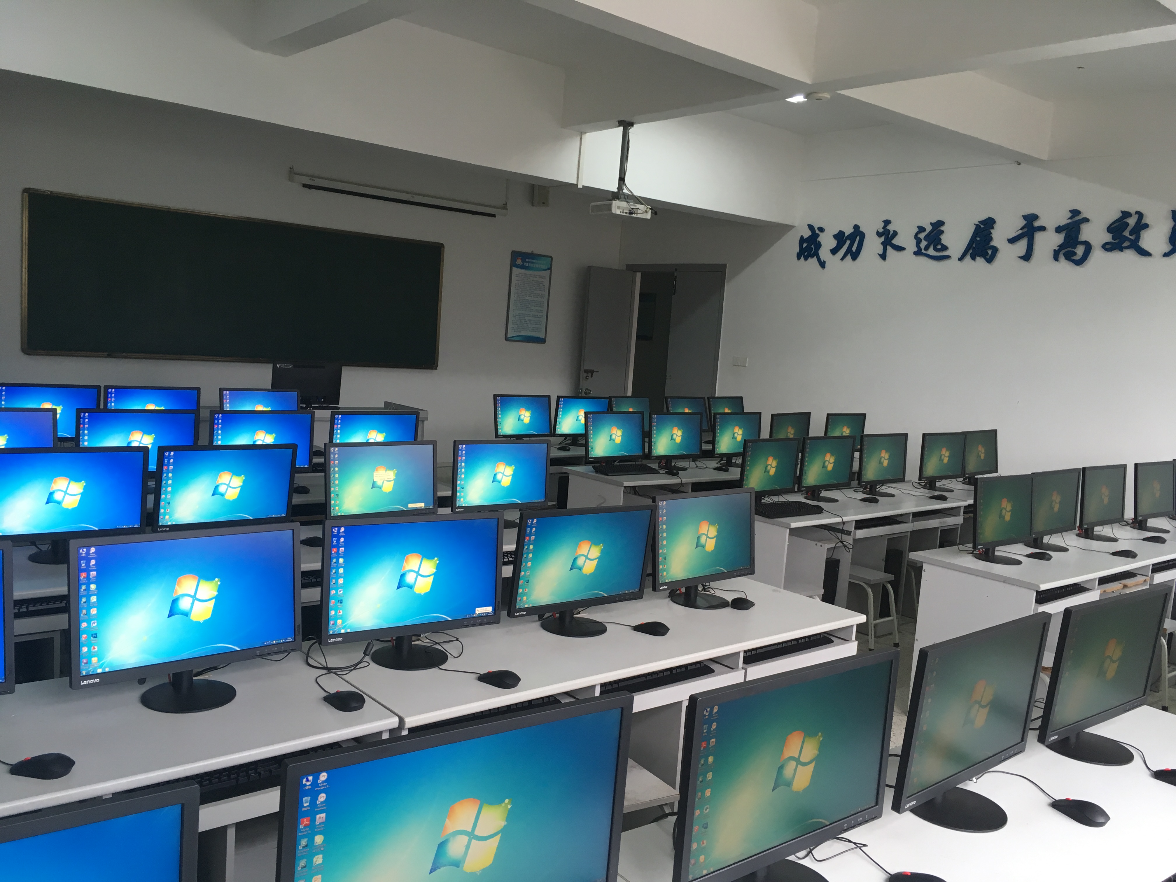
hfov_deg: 61.7
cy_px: 441
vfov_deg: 48.2
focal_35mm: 29
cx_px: 588
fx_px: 985
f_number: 2.2
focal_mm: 4.15
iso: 64
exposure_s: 1/33
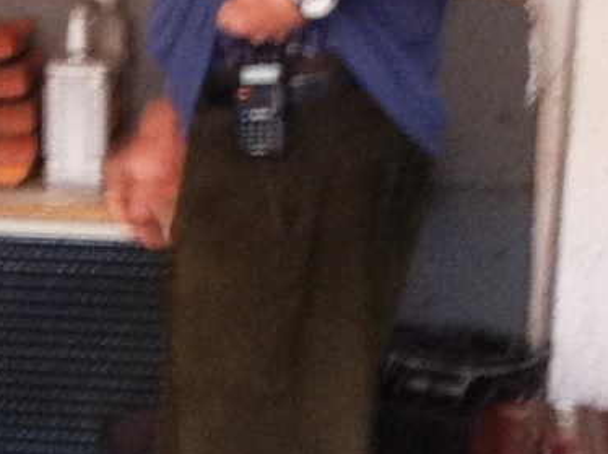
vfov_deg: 7.9
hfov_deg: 10.4
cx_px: -182
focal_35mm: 187
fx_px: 3278
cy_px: 426
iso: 160
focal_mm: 3.85
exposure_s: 1/15
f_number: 2.8
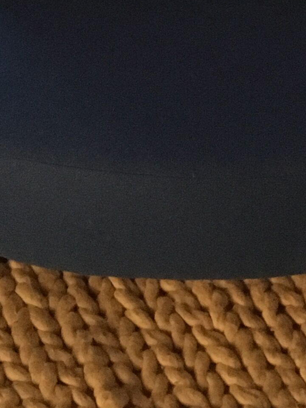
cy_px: -214
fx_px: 1437
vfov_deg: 14.9
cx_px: 180
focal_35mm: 122
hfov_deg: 12.1
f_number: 2.2
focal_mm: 4.15
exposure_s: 1/17
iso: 250
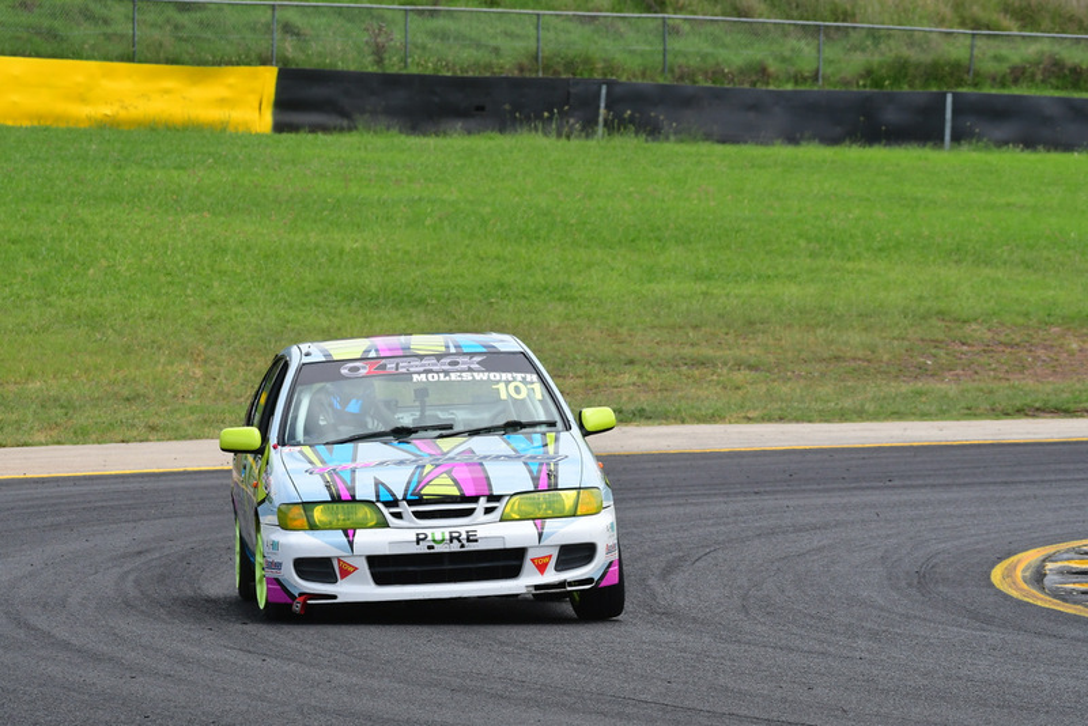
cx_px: 544
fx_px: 10883
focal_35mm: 360
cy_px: 363
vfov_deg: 3.8
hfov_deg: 5.7
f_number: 11
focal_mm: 240
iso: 640
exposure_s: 1/640
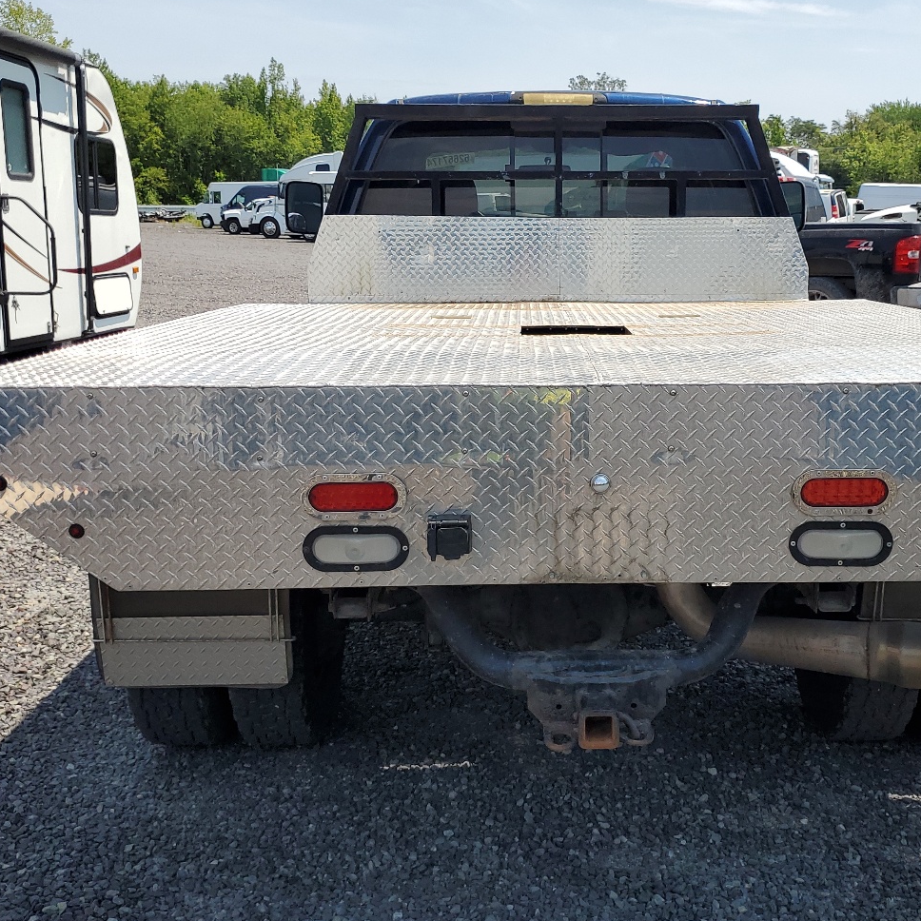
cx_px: 580
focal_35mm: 38
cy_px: 471
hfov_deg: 43.5
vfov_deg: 43.9
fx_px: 1144
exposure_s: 1/2500
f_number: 1.5
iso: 50
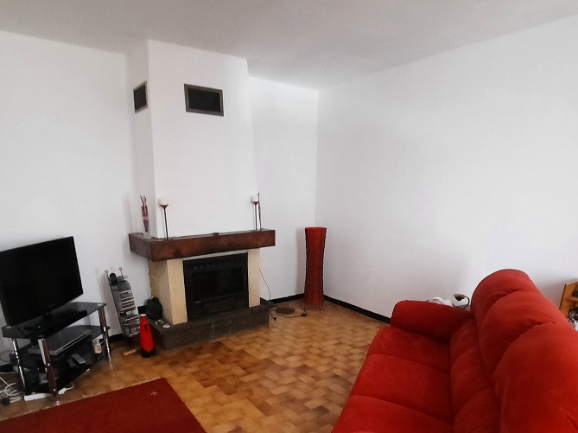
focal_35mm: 21
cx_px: 287
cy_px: 314
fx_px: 350
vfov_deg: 60.6
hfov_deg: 79.0
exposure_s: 1/10
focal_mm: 1.74
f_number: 2.2
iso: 800
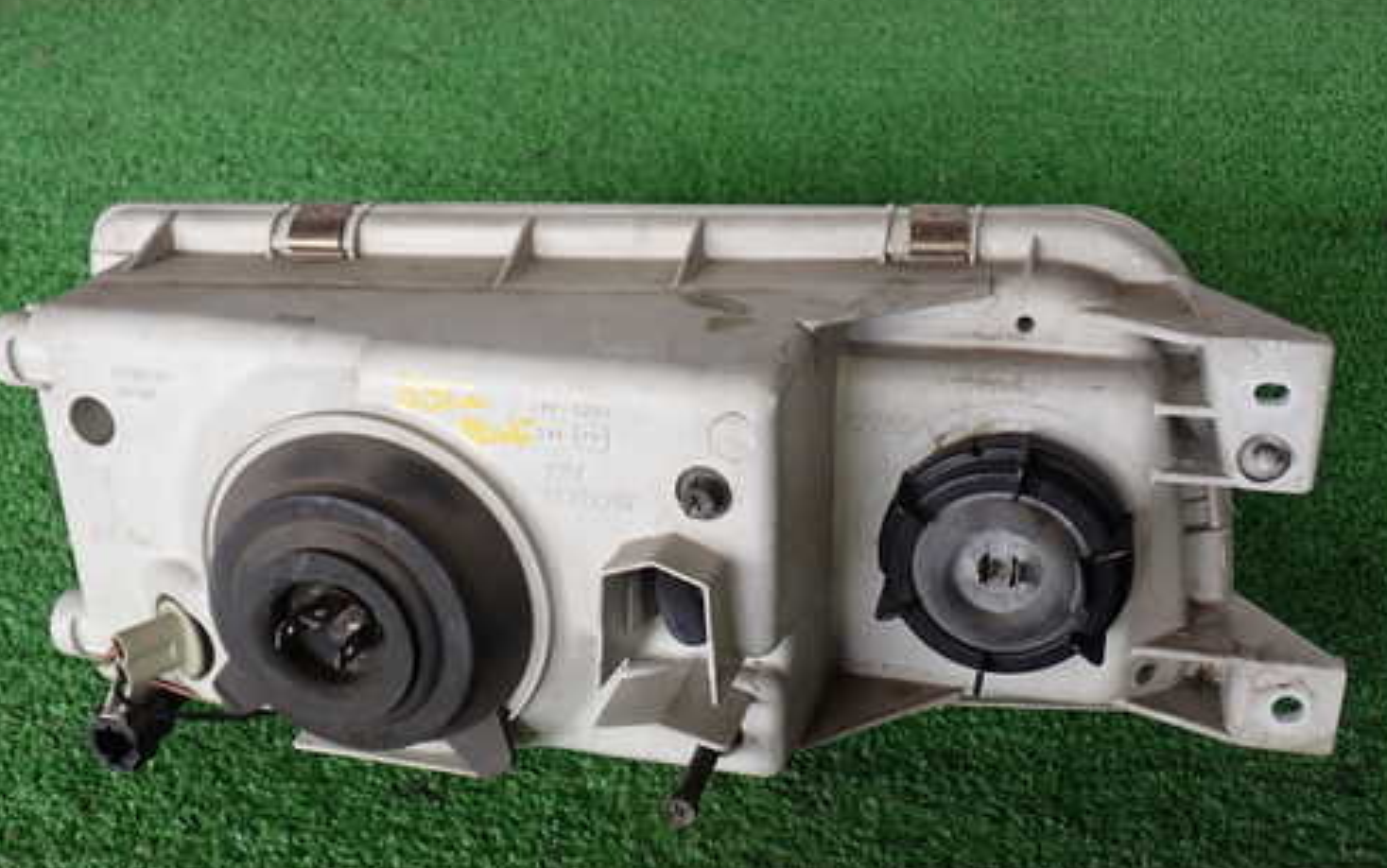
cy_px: 502
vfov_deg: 32.7
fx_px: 1475
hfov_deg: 50.4
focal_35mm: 39
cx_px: 689
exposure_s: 1/80
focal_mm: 5.4
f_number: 2.3
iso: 100
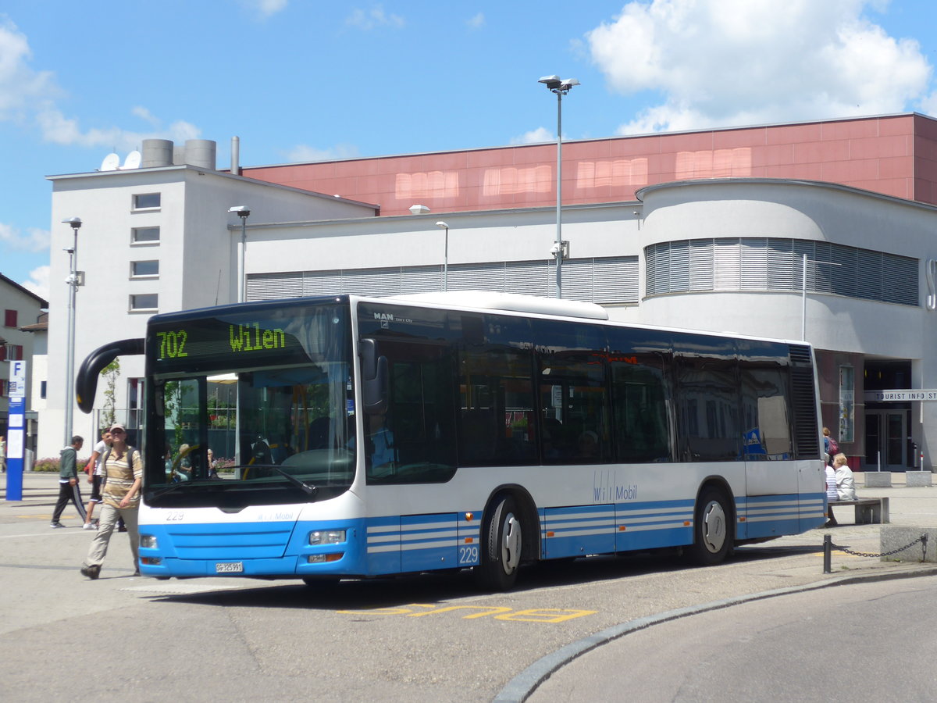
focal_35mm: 74
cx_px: 468
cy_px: 352
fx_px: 2003
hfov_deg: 26.3
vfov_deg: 19.9
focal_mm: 15
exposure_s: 1/640
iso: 80
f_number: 4.2
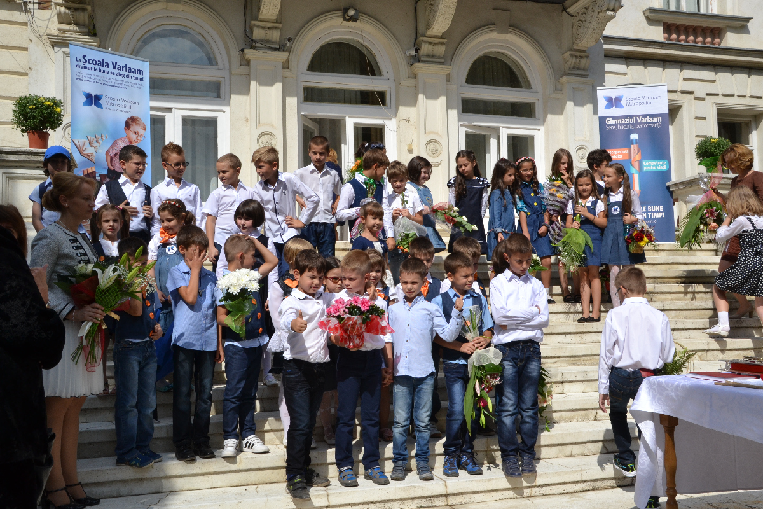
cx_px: 382
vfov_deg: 36.9
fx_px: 763
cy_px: 254
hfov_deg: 53.1
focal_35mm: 36
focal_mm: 24
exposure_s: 1/640
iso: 400
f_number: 13
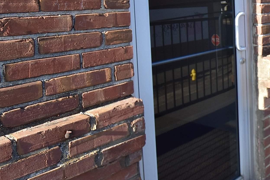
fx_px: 277
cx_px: 326
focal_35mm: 37
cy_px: -22
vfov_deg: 31.5
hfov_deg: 38.2
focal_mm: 10
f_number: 10
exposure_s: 1/250
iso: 400
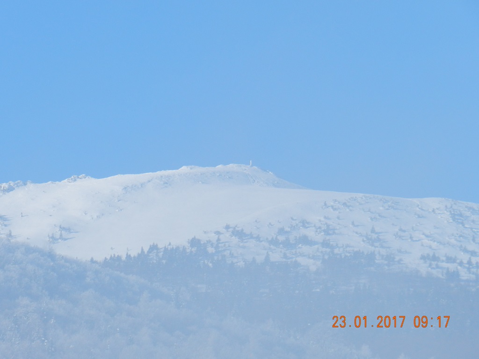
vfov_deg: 5.7
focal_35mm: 263
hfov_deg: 7.5
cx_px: 240
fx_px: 3639
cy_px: 180
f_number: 5.2
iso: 160
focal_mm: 46.7
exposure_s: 1/800
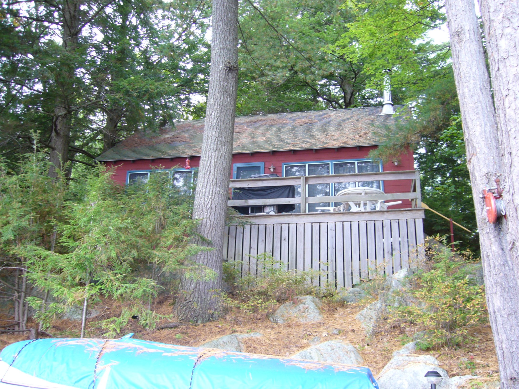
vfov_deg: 40.7
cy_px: 194
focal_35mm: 35
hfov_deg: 52.6
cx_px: 260
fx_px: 525
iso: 80
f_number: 2.8
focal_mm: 5.8
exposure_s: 1/30
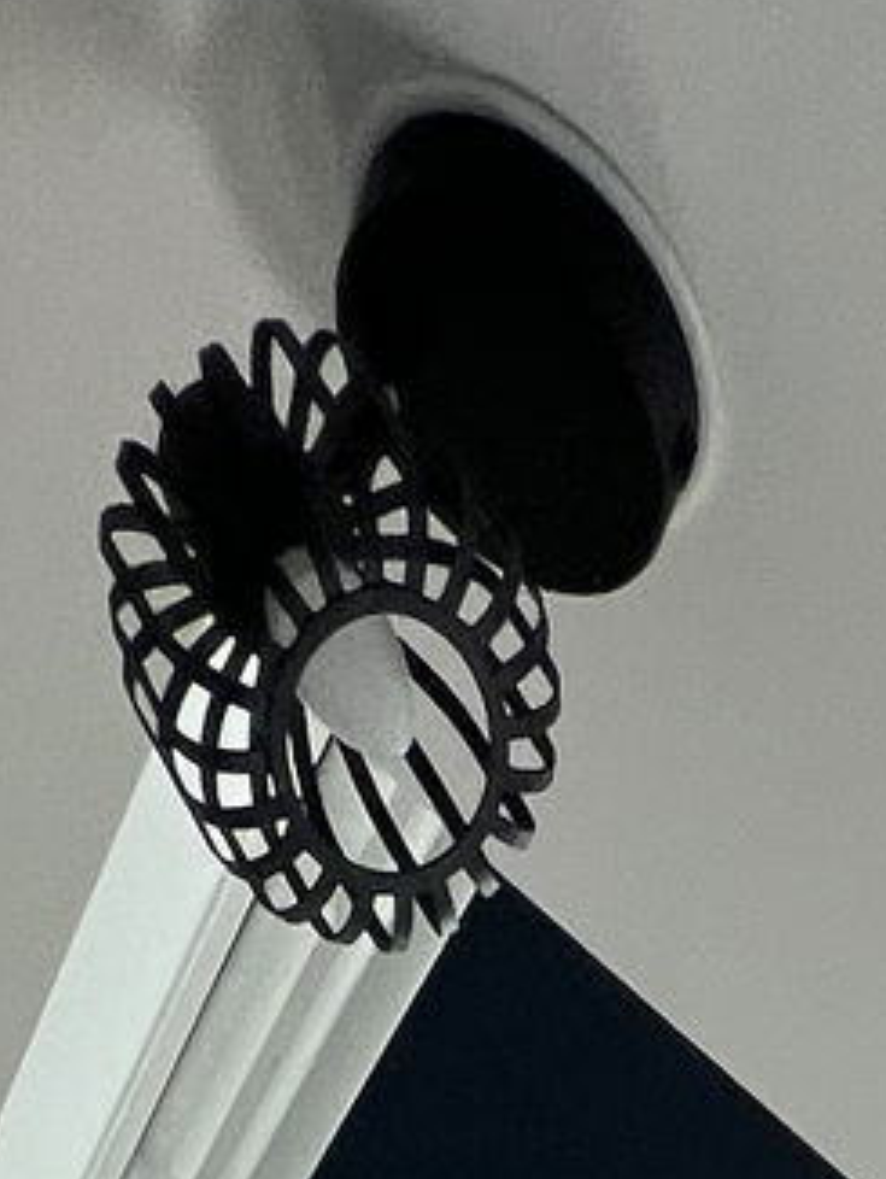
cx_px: 1313
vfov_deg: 10.6
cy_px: 3774
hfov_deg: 16.0
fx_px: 2897
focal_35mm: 85
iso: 40
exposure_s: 1/99
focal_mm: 1.57
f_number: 1.8
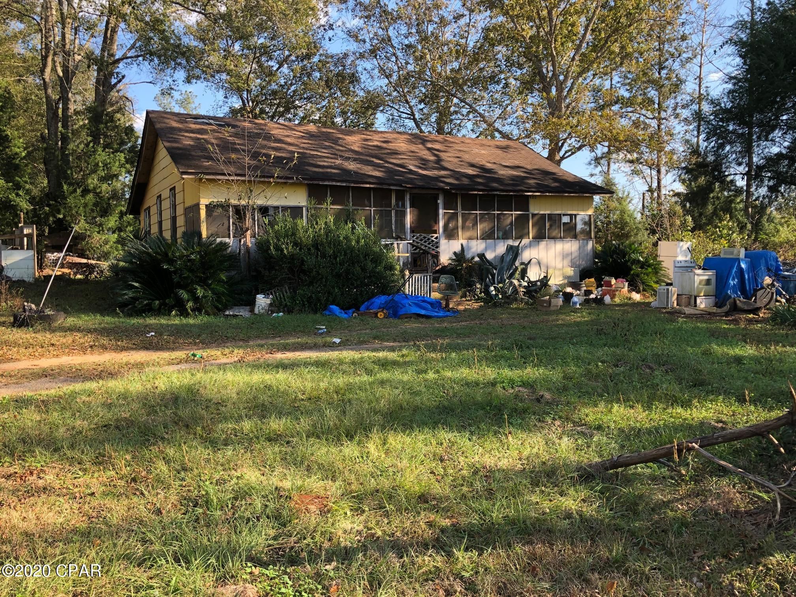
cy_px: 298
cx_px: 398
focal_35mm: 28
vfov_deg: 49.7
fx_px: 644
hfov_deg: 63.4
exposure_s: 1/324
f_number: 1.8
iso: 20
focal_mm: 3.99
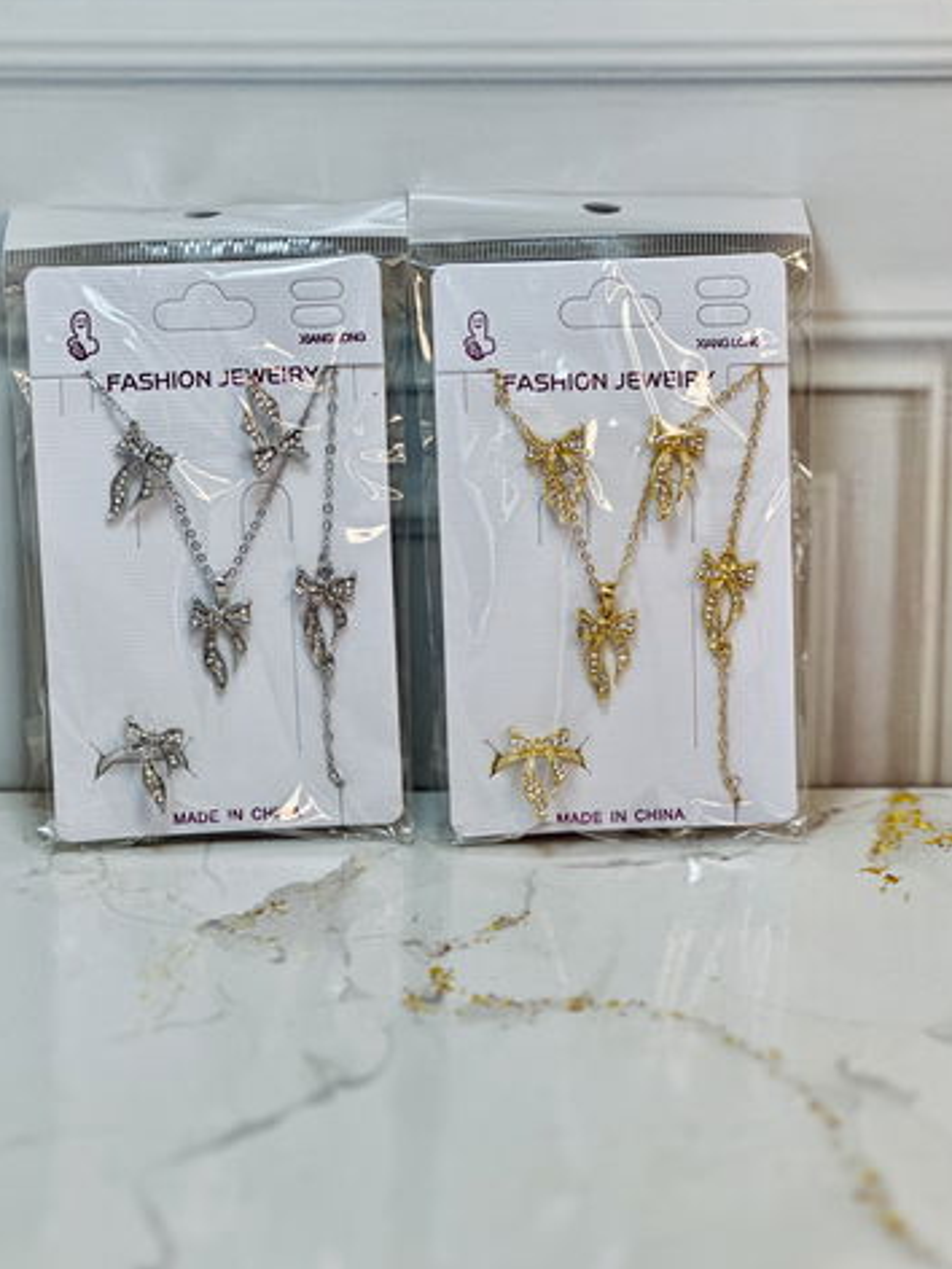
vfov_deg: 22.5
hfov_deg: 17.0
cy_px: 593
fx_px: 3190
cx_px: 446
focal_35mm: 87
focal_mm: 9
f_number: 2.8
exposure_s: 1/100
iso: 80
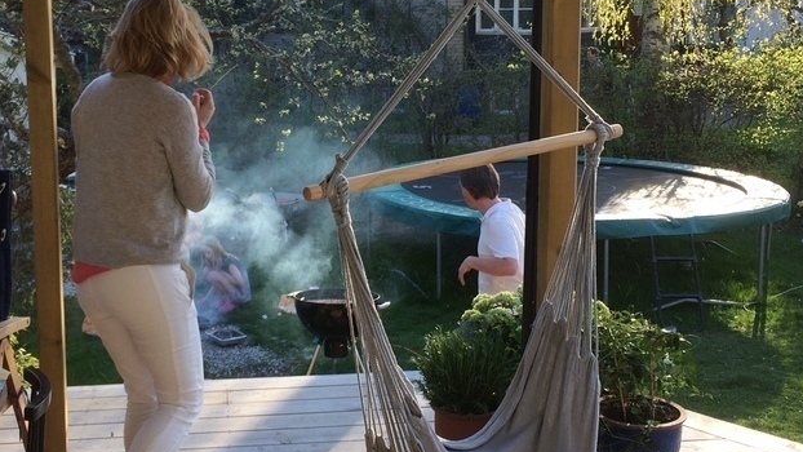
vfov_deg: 23.0
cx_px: 329
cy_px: 187
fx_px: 1107
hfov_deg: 39.7
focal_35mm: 52
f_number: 2.2
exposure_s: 1/287
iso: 32
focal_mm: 4.15
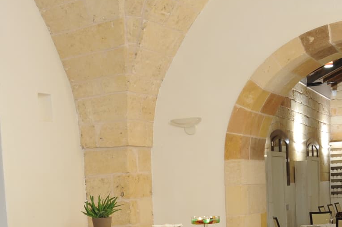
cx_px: 82
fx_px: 598
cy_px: 270
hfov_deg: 31.3
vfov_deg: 20.2
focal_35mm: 63
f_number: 11
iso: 640
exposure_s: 1/2
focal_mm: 24
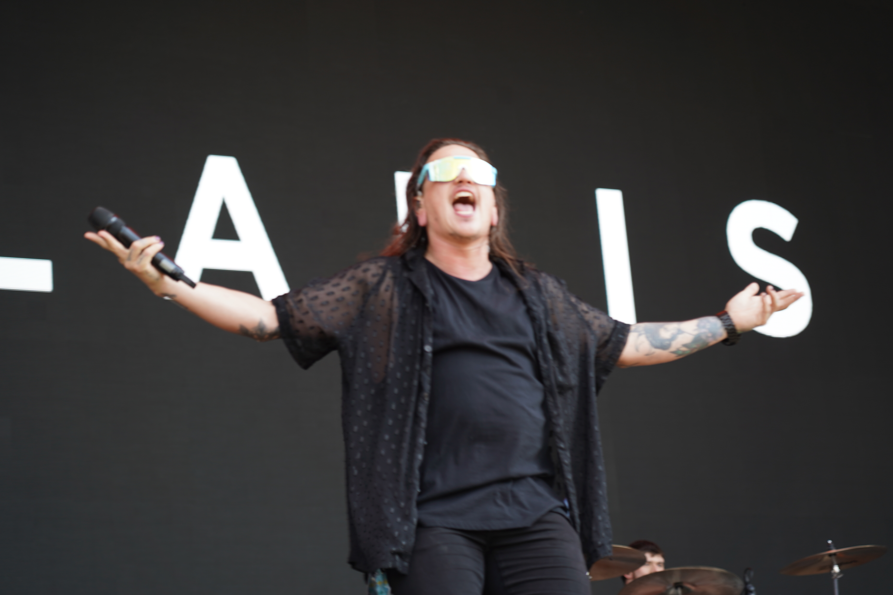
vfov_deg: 13.0
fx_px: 2604
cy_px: 298
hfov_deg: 19.5
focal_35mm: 105
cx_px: 446
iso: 100
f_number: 4
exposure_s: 1/125
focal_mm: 105
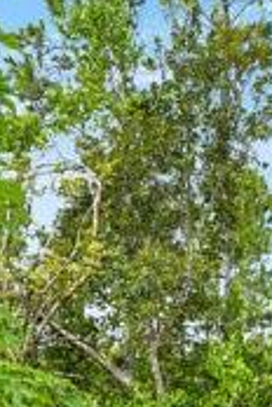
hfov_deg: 11.8
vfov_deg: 21.1
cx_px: -403
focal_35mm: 92
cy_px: 441
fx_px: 1043
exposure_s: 1/100
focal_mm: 16
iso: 100
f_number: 7.1
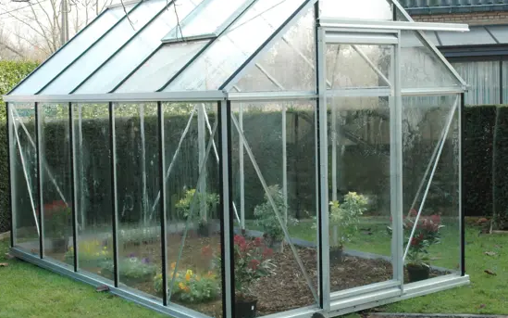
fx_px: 812
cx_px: 242
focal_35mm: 59
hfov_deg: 34.7
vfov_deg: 22.1
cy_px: 150
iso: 400
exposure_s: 1/200
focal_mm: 31
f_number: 7.1
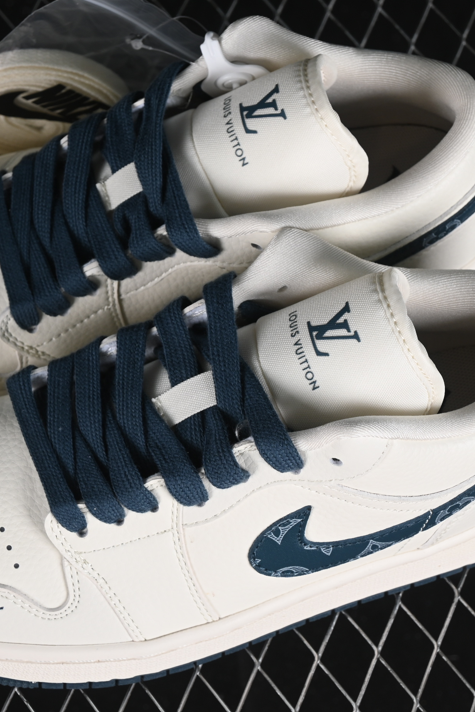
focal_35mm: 113
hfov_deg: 12.1
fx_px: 2236
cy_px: 355
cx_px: 184
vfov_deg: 18.1
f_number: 7.1
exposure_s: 1/80
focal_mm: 50
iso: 160
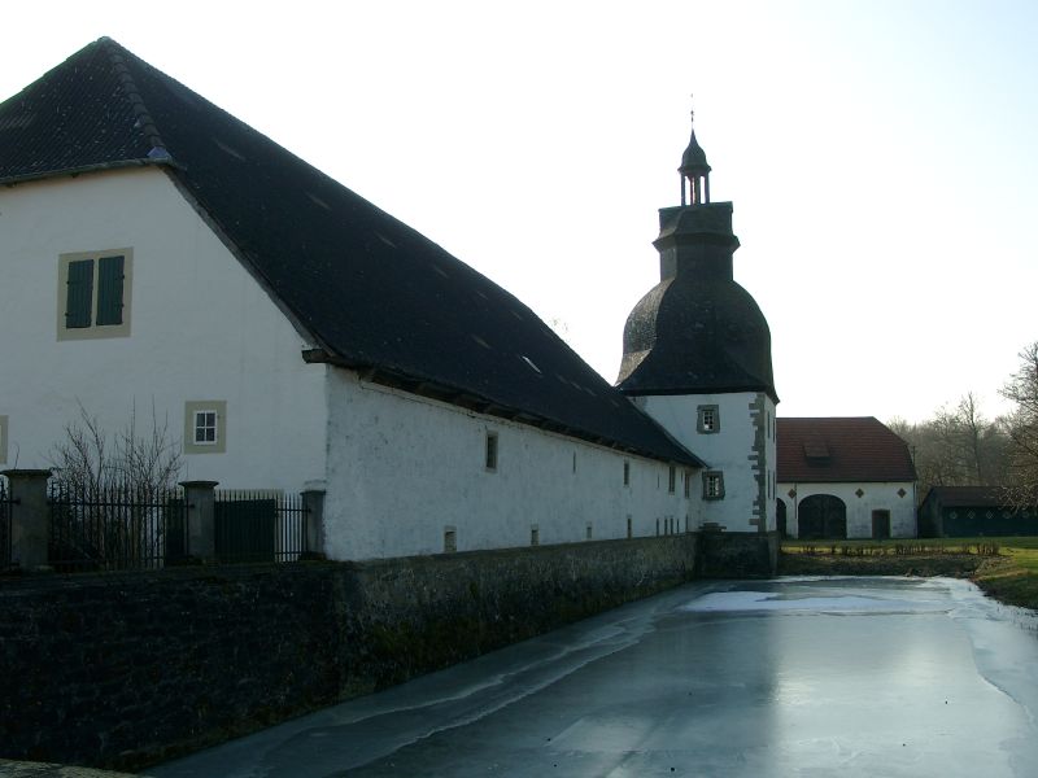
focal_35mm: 35
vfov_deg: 40.7
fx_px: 1050
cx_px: 519
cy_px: 389
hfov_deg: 52.6
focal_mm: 7.39
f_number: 4
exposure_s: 1/364
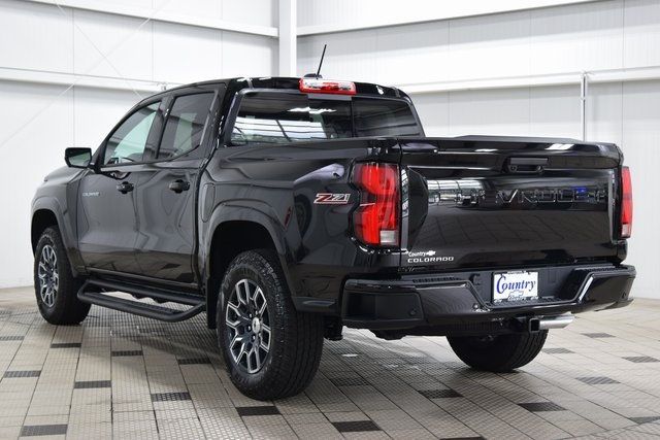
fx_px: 1045
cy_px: 220
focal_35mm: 57
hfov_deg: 35.0
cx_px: 330
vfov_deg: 23.8
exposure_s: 1/15
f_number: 6.3
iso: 640
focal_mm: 38
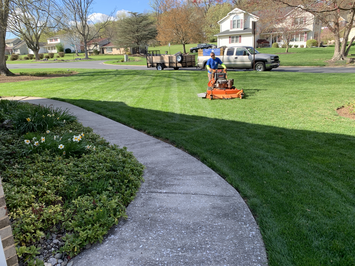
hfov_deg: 67.3
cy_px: 133
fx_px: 267
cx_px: 178
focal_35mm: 26
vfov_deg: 53.1
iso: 25
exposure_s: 1/347
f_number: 1.8
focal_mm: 4.25
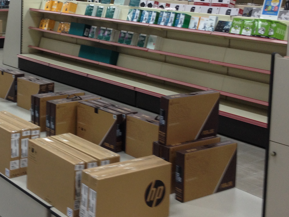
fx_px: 584
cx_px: 79
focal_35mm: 70
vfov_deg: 20.7
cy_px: 37
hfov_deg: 27.5
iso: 64
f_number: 2.4
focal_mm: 4.28
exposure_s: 1/20
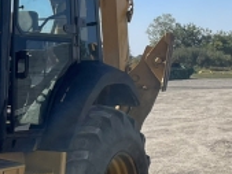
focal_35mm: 123
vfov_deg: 12.0
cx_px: -111
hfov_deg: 14.9
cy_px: 130
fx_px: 825
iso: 32
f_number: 1.6
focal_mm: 4.2
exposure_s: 1/4464
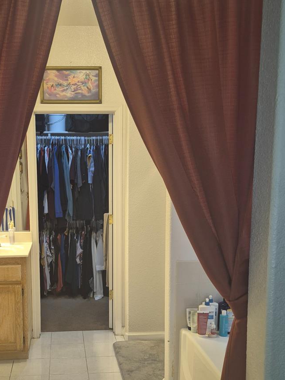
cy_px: 232
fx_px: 439
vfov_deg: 46.5
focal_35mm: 40
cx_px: 91
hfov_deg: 35.5
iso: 125
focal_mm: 5.4
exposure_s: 1/40
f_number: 1.8
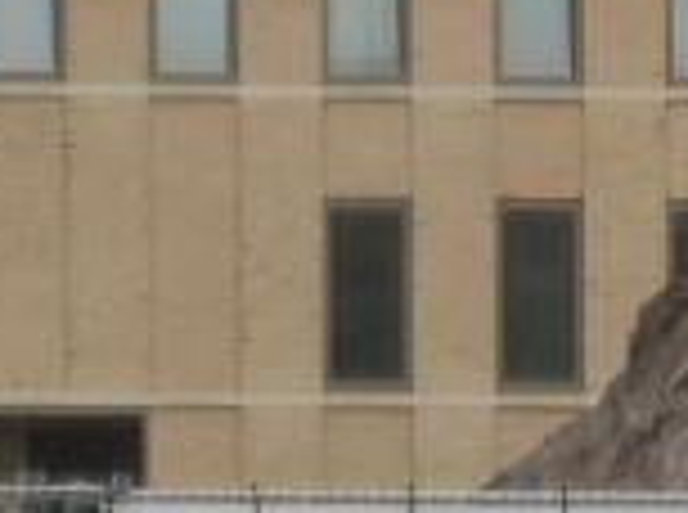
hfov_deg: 4.2
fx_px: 9280
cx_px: 40
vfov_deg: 3.2
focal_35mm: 468
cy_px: 70
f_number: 6.3
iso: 100
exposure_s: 1/200
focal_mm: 12.5
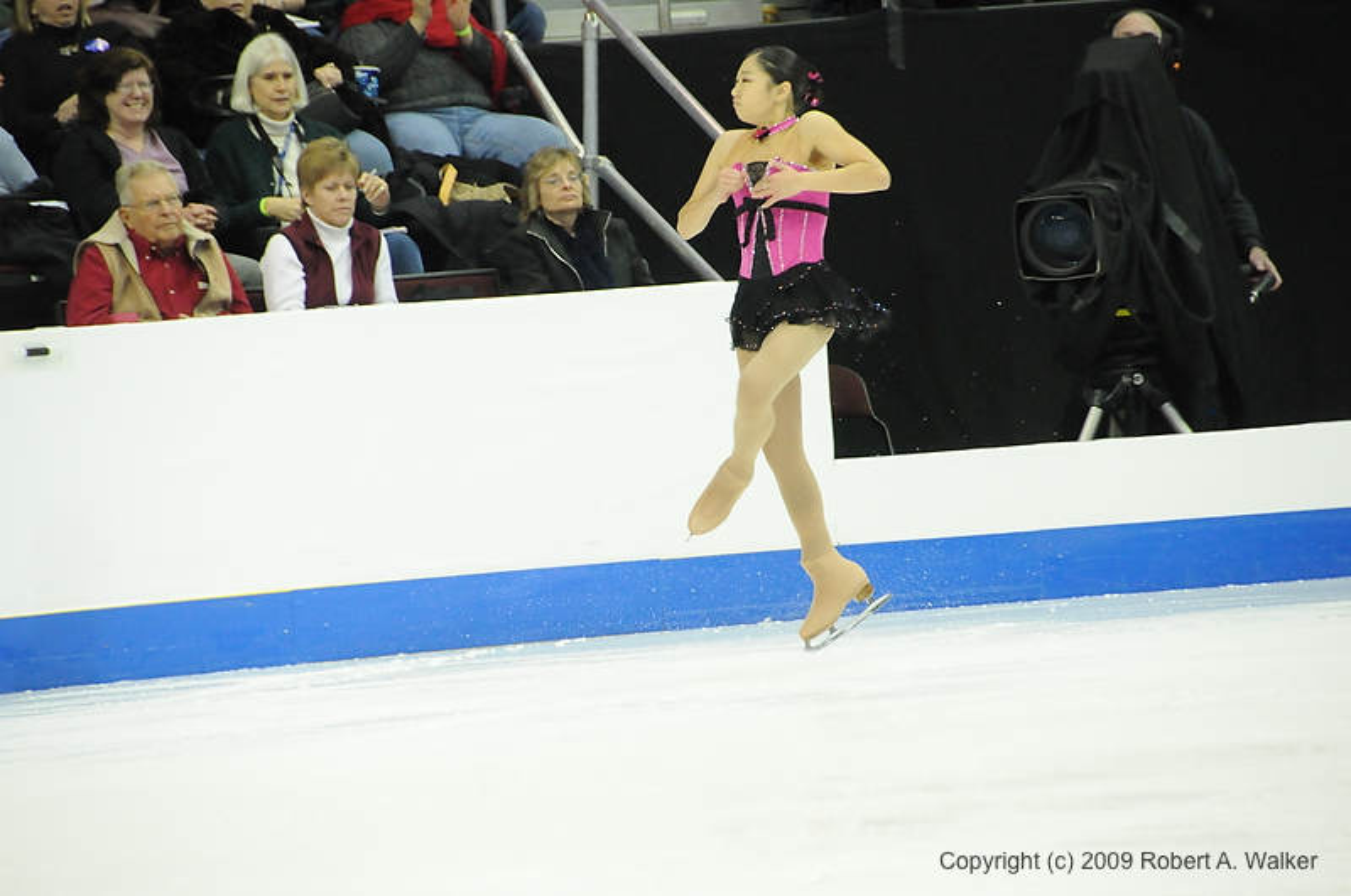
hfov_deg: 6.9
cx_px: 676
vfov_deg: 4.6
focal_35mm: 300
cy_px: 448
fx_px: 11242
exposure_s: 1/500
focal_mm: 200
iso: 3200
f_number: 5.6
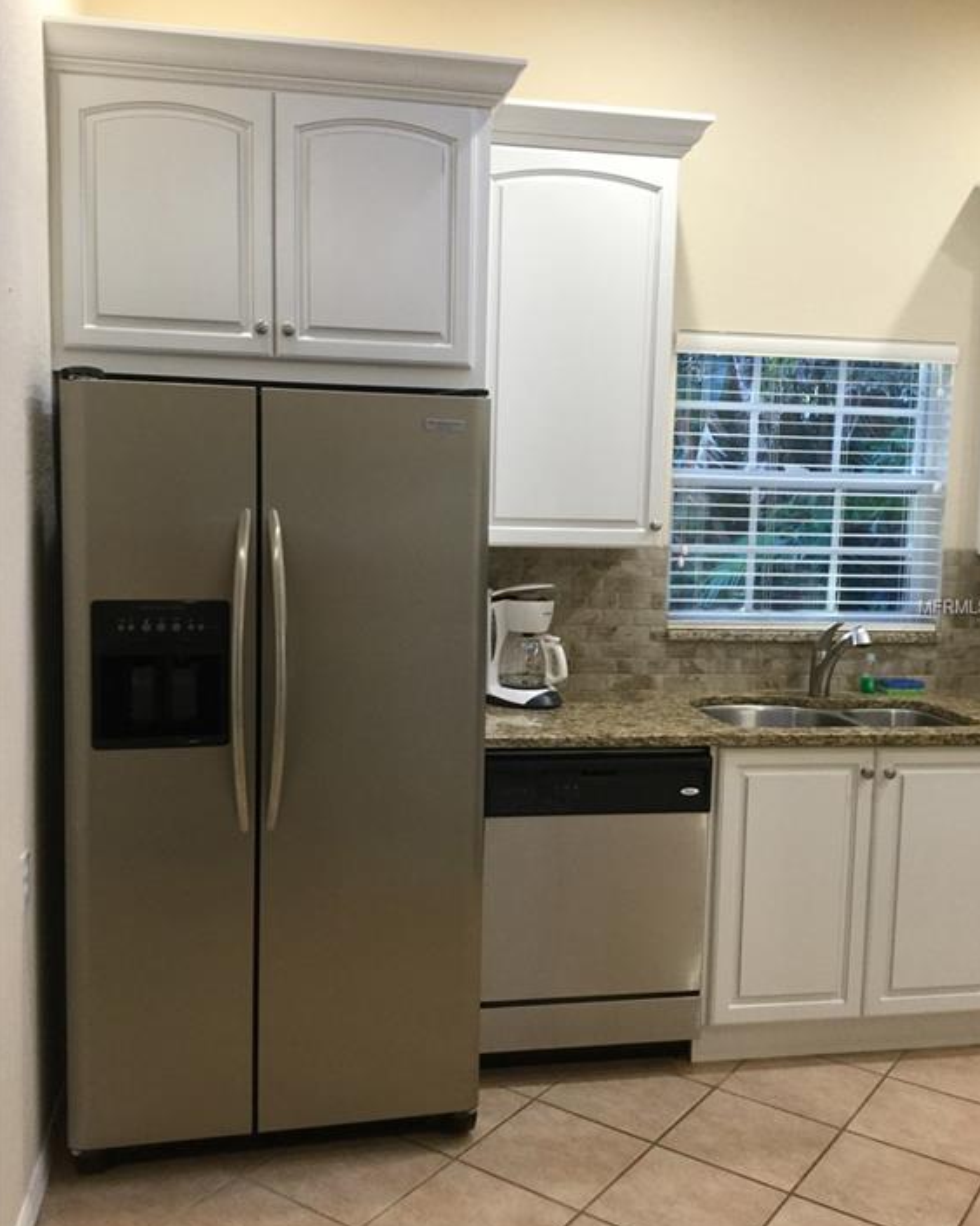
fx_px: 1197
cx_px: 496
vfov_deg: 54.2
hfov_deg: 44.5
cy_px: 608
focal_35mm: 33
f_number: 2.4
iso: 80
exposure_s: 1/30
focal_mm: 3.3
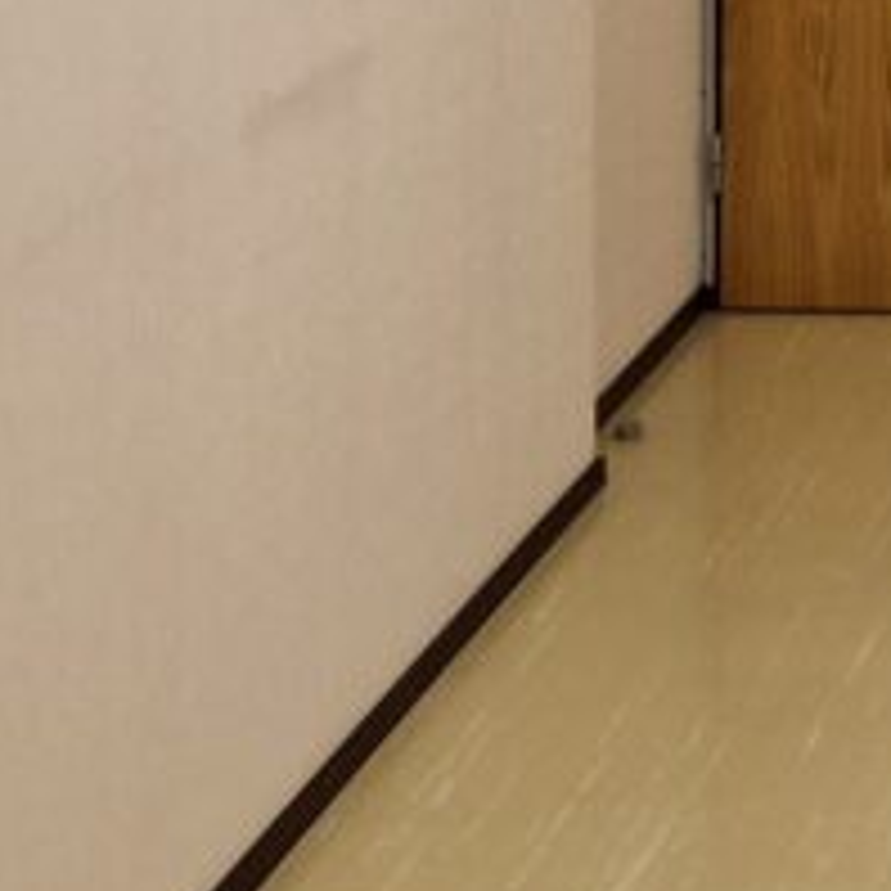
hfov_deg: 15.0
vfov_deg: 15.2
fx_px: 3058
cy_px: -486
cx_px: 1462
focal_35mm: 105
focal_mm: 5.4
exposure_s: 1/100
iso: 160
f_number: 1.8
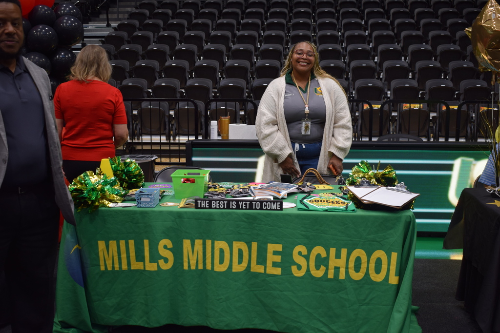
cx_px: 250
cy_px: 166
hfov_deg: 46.4
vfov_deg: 31.9
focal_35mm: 42
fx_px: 583
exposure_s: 1/80
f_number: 4.2
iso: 400
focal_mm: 28
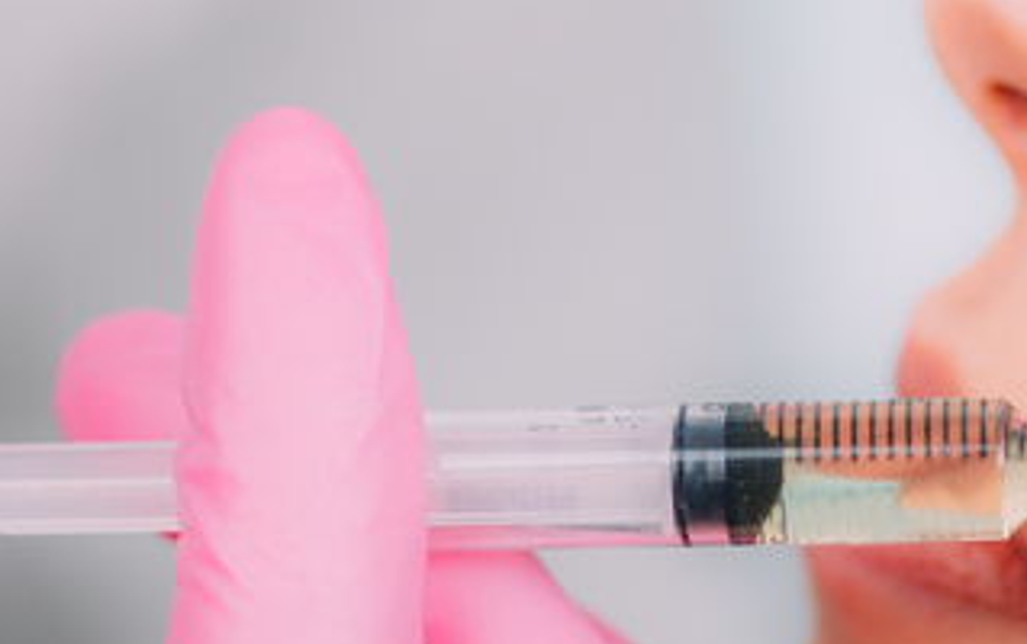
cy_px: 465
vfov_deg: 4.9
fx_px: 7508
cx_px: 769
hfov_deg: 7.8
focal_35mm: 268
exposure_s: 1/200
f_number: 4
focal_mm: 105
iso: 64
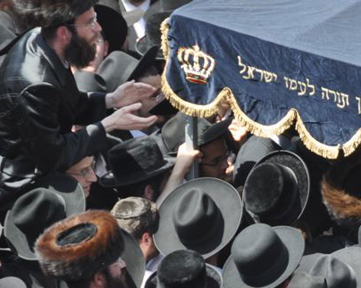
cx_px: 420
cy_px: 217
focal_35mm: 606
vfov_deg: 2.6
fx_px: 6473
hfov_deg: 3.2
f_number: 5.6
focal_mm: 170
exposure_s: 1/400
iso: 400
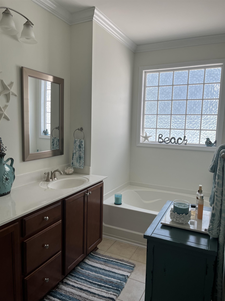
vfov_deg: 67.3
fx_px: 225
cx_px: 112
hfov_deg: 53.1
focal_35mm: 26
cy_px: 150
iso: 64
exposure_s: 1/122
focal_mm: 5.1
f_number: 1.6
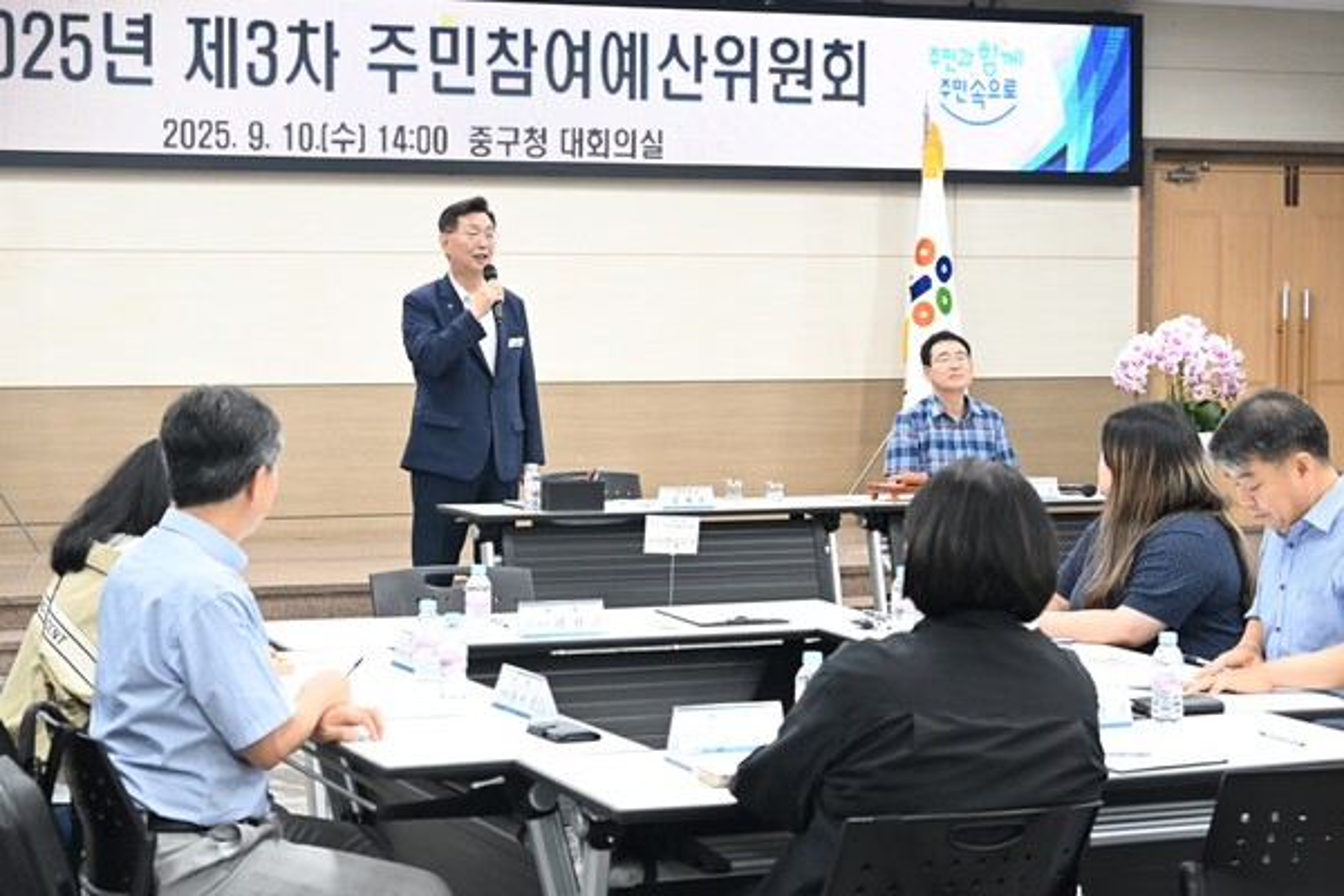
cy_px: 448
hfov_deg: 31.9
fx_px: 2352
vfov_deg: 21.6
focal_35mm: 63
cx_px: 672
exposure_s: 1/125
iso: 4000
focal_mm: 63
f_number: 6
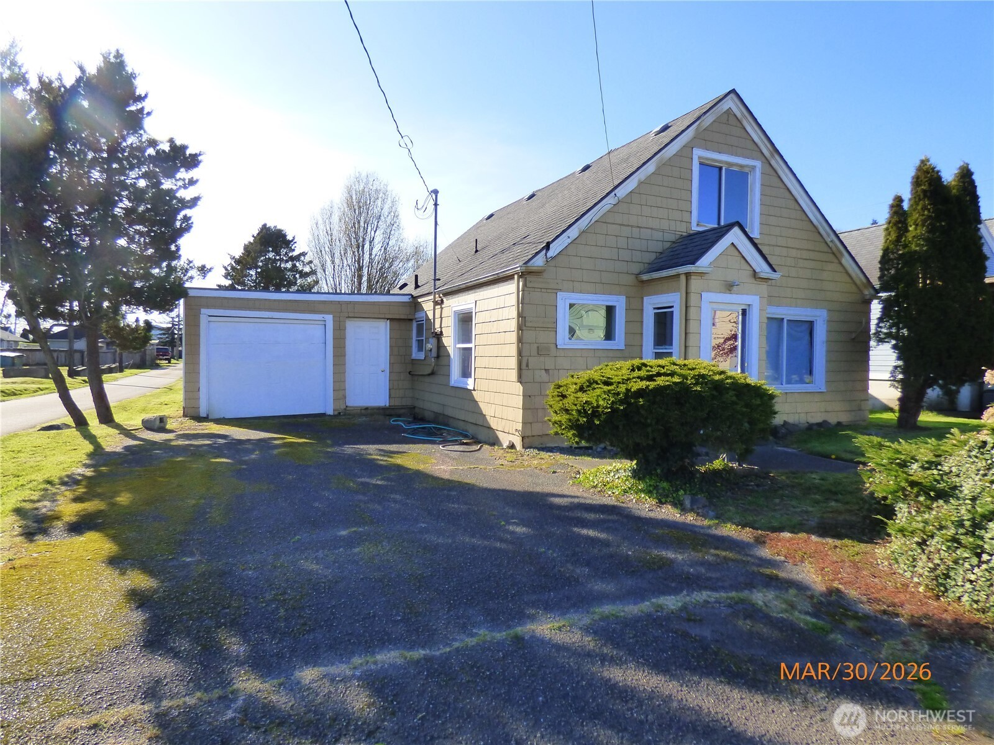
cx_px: 497
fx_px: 574
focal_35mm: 20
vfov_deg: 66.0
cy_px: 372
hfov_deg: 81.7
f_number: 2.8
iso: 250
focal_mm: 3.58
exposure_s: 1/1000
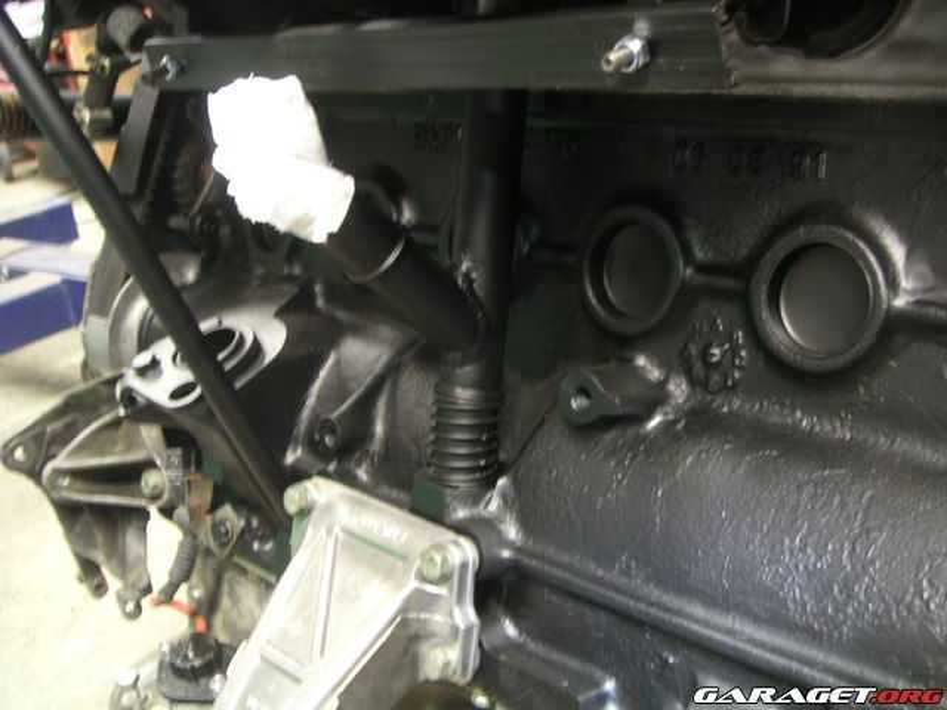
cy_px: 355
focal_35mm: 38
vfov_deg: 37.7
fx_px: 1040
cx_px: 474
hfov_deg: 49.0
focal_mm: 6
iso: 100
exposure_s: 1/2
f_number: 2.8
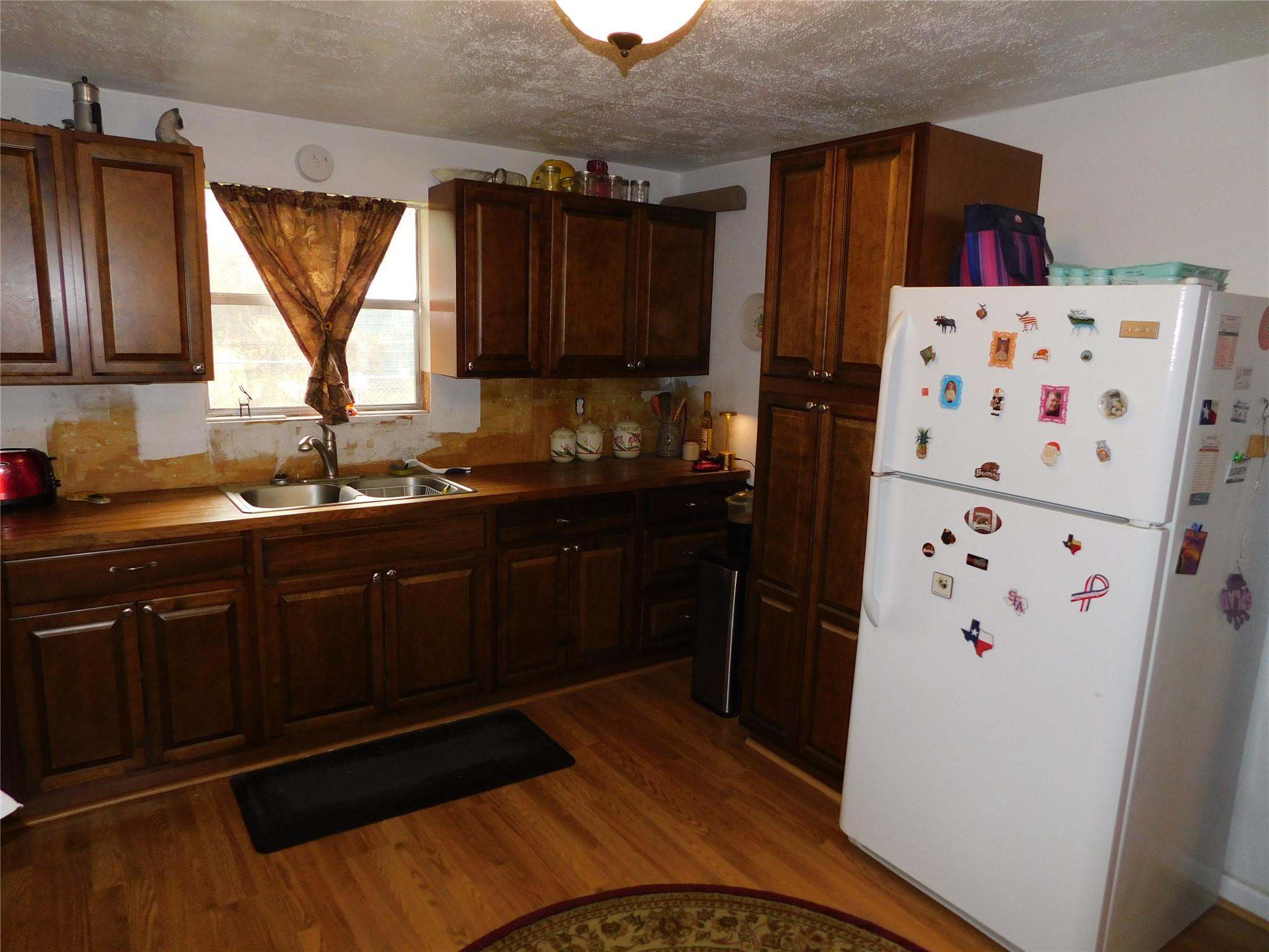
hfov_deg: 73.9
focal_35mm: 23
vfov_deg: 58.9
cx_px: 634
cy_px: 476
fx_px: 843
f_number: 3
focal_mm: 4
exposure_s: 1/30
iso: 200
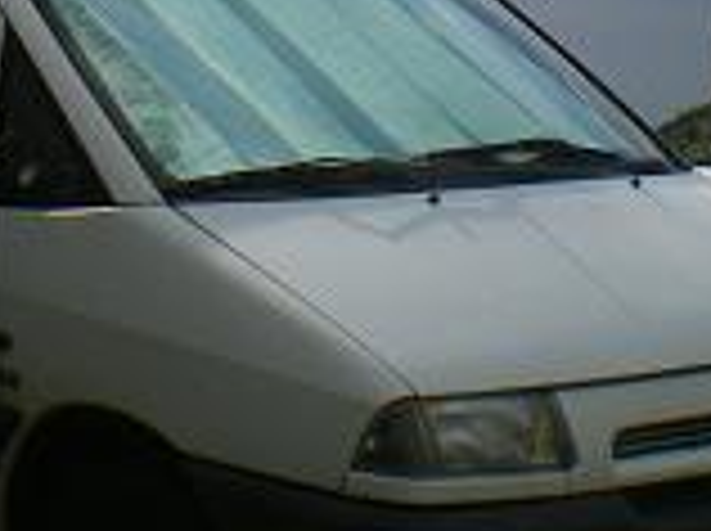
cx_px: 50
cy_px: -86
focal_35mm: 127
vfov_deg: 11.4
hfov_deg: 15.3
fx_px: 2605
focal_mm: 6.3
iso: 64
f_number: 4.6
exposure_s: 1/640
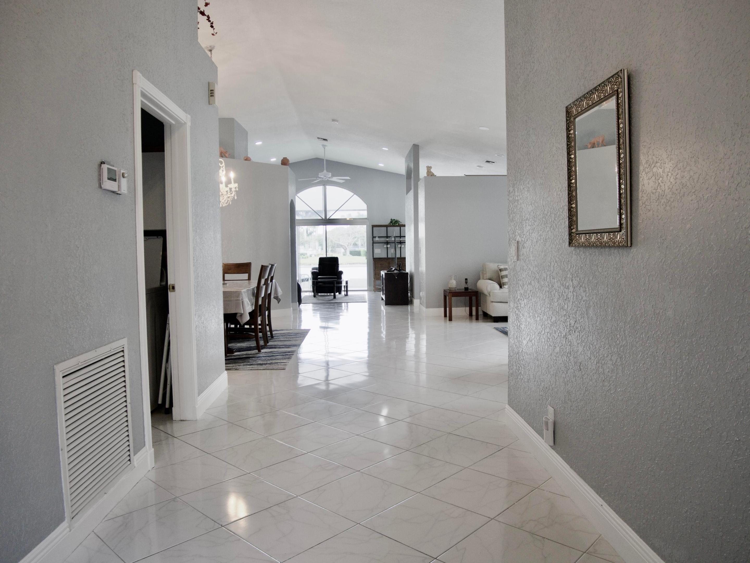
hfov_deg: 67.3
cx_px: 375
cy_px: 282
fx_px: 563
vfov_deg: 53.1
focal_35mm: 26
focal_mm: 12
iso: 200
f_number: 3.5
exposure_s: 1/60
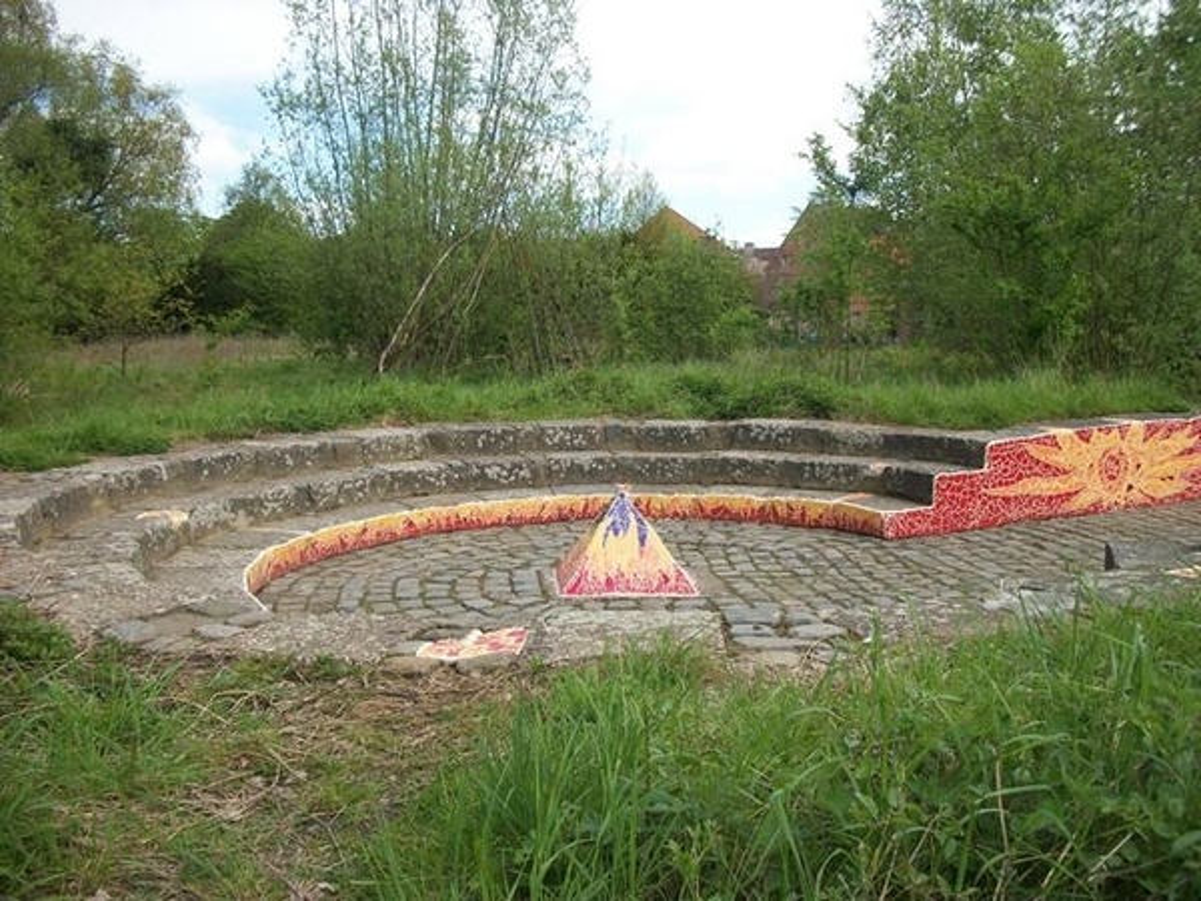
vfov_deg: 44.2
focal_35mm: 32
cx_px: 600
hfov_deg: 56.8
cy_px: 450
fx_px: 1110
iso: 80
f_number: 8.8
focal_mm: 5.7
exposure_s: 1/100
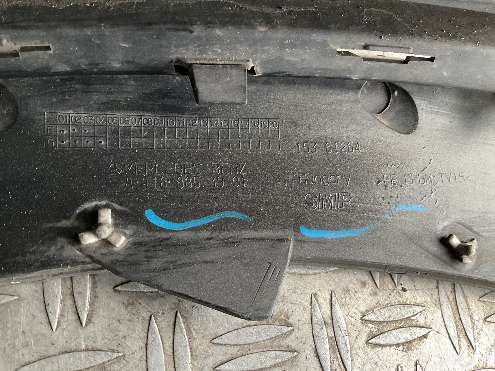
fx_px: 415
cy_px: 186
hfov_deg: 61.7
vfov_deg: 48.2
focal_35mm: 29
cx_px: 248
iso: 250
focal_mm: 3
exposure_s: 1/33
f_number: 1.8
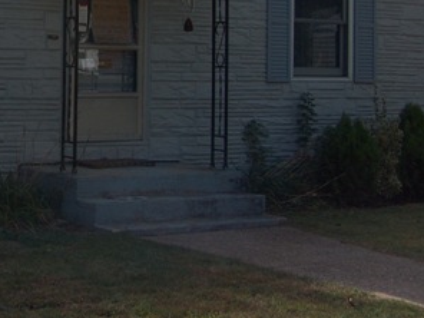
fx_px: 980
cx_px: -26
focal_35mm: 80
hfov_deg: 23.1
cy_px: -11
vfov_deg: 17.9
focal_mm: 7.6
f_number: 4
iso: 100
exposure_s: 1/735
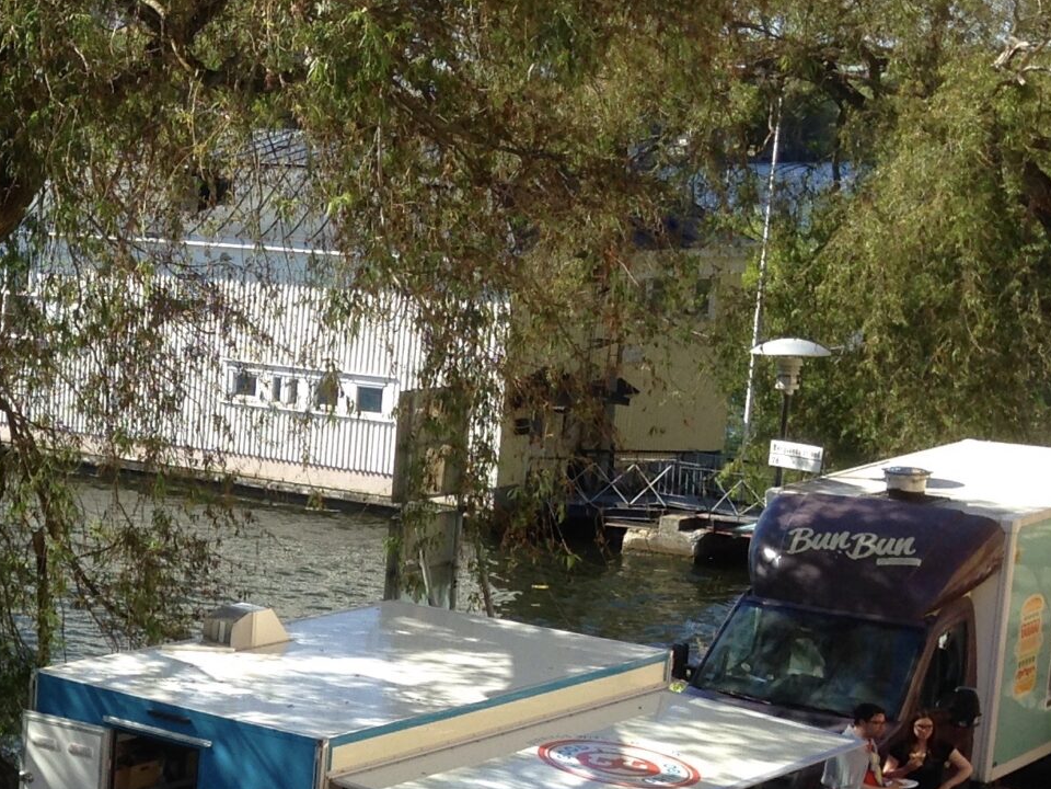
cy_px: 642
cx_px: -126
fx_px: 2672
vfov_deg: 16.6
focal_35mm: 88
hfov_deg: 21.1
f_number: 2.4
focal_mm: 4.12
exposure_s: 1/638
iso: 50
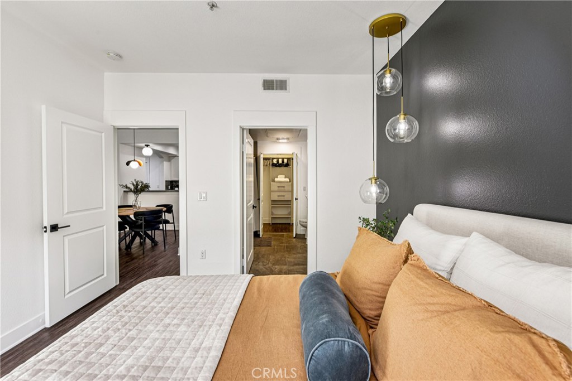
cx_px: 286
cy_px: 190
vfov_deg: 81.2
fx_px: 222
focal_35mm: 14
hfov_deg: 104.2
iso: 400
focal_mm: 14
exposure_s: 1/40
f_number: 8
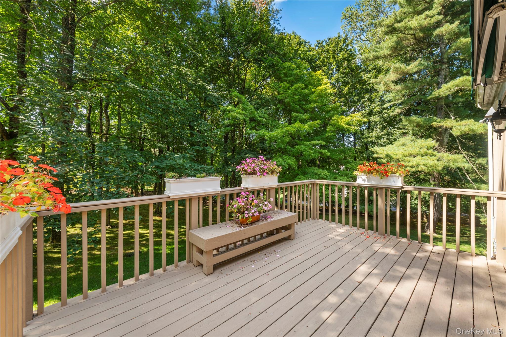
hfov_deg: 104.3
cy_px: 168
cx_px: 253
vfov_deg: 81.2
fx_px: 197
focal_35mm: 14
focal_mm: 14
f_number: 13
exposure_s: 1/40
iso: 100
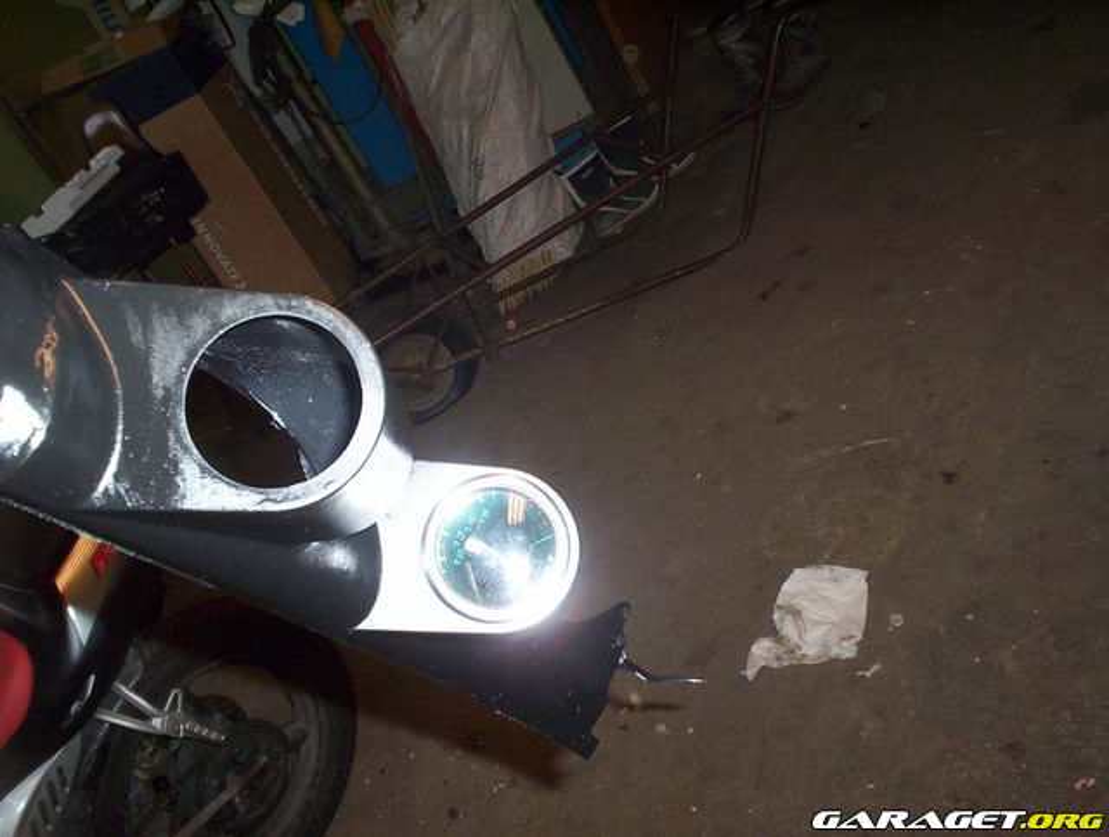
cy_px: 418
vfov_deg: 37.9
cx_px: 554
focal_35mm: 38
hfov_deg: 48.9
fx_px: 1220
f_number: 4.5
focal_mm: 4.99
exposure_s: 1/60
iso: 140
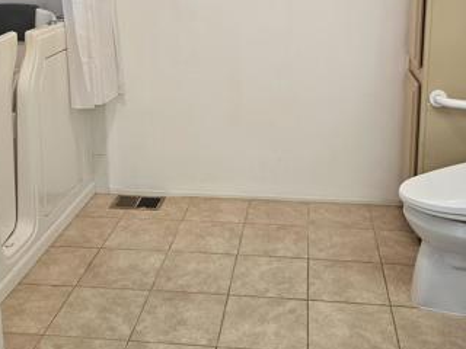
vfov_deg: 30.9
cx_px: 223
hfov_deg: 41.2
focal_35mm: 46
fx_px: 619
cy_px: 80
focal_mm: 5.4
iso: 200
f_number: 1.8
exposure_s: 1/120
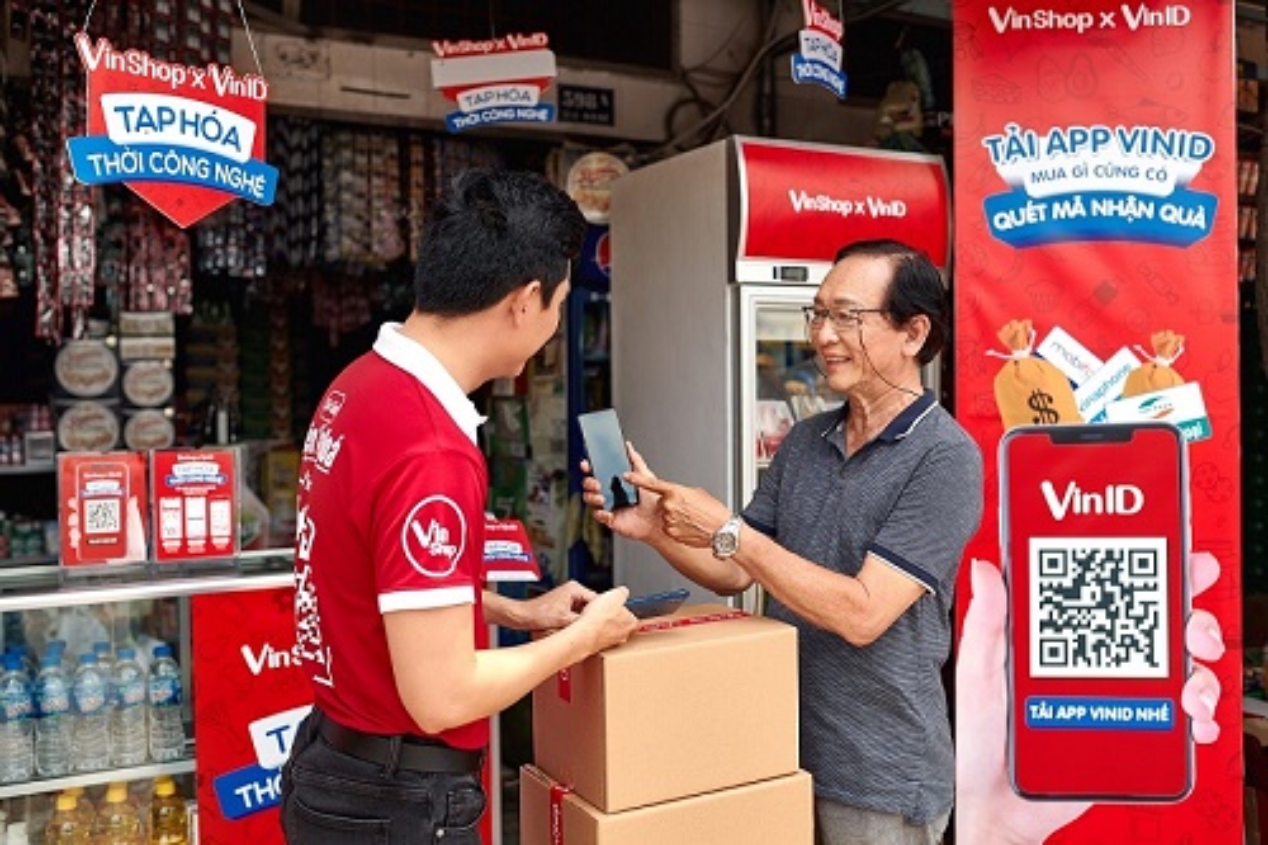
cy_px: 422
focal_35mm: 35
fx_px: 1232
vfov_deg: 37.8
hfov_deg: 54.5
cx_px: 634
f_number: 3.2
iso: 100
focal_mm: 35
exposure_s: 1/800
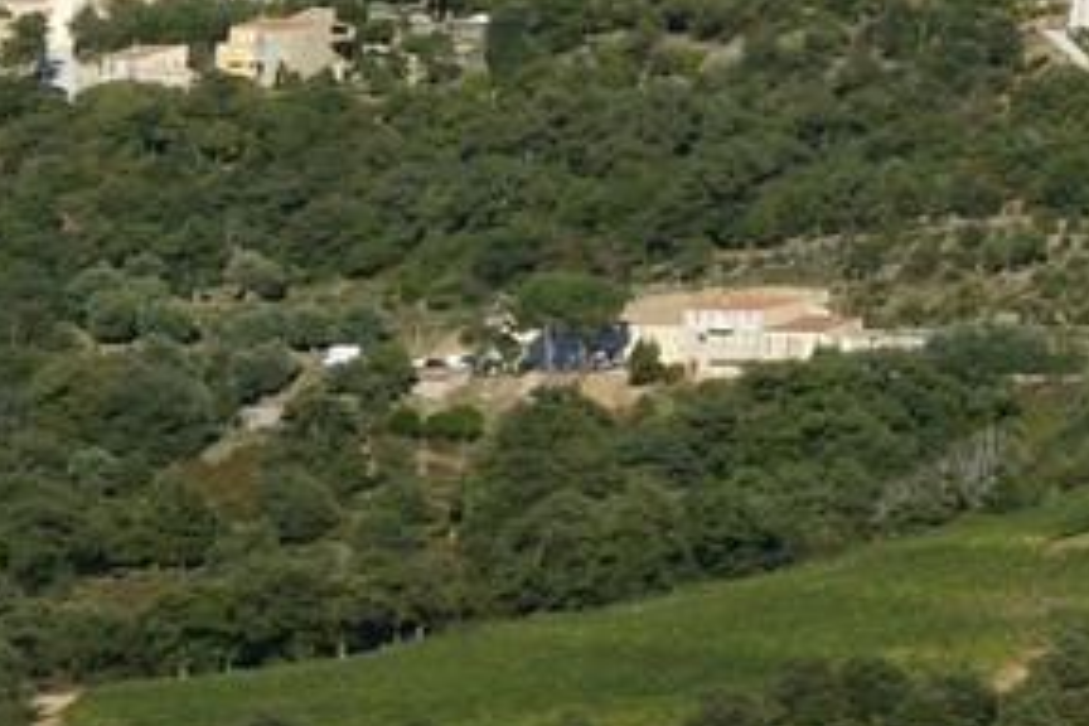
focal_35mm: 233
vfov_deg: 5.8
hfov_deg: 7.9
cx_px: 3002
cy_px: -293
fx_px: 7048
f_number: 8
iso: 200
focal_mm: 42
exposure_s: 1/640
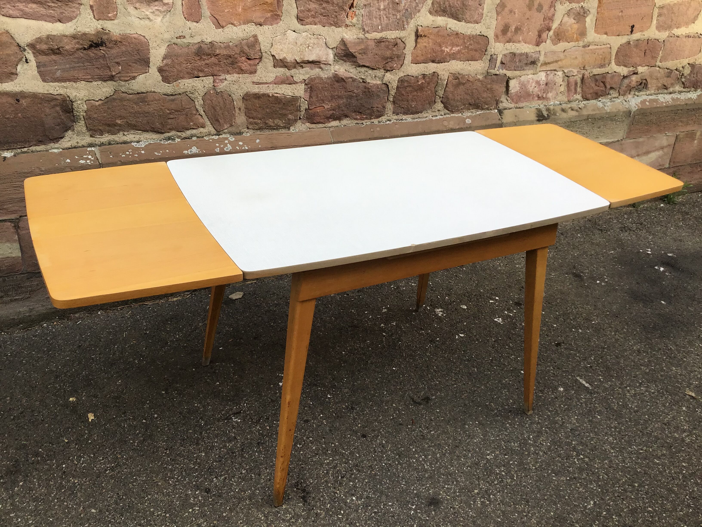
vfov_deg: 45.4
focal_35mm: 31
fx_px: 629
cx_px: 351
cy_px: 264
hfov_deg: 58.4
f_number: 2.4
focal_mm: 3.3
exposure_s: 1/301
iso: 25
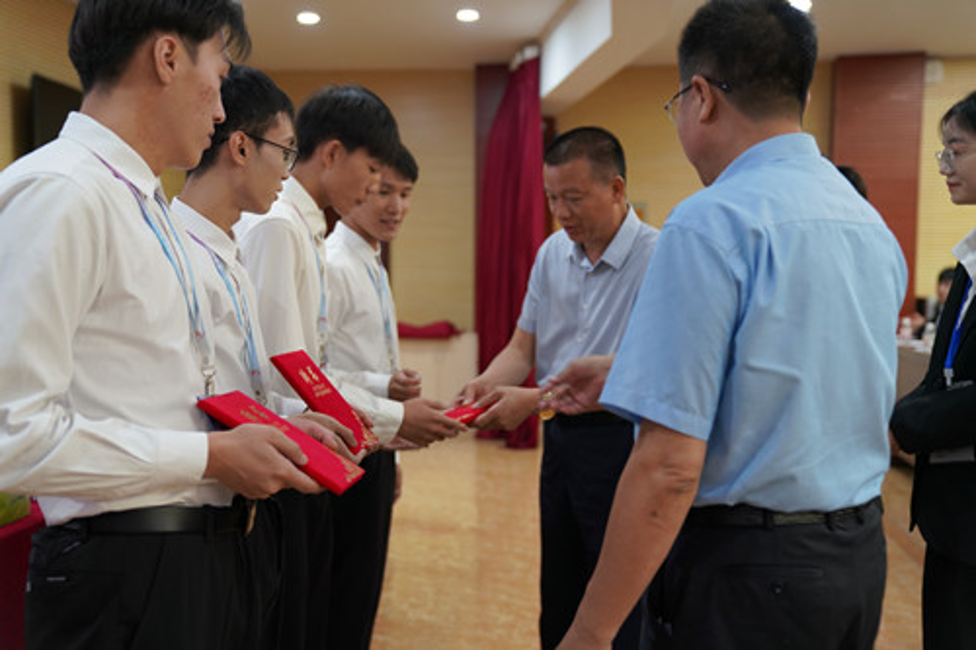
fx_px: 1138
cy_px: 325
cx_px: 488
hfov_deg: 46.4
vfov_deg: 31.9
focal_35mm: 42
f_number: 2.8
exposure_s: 1/50
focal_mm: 42
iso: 800
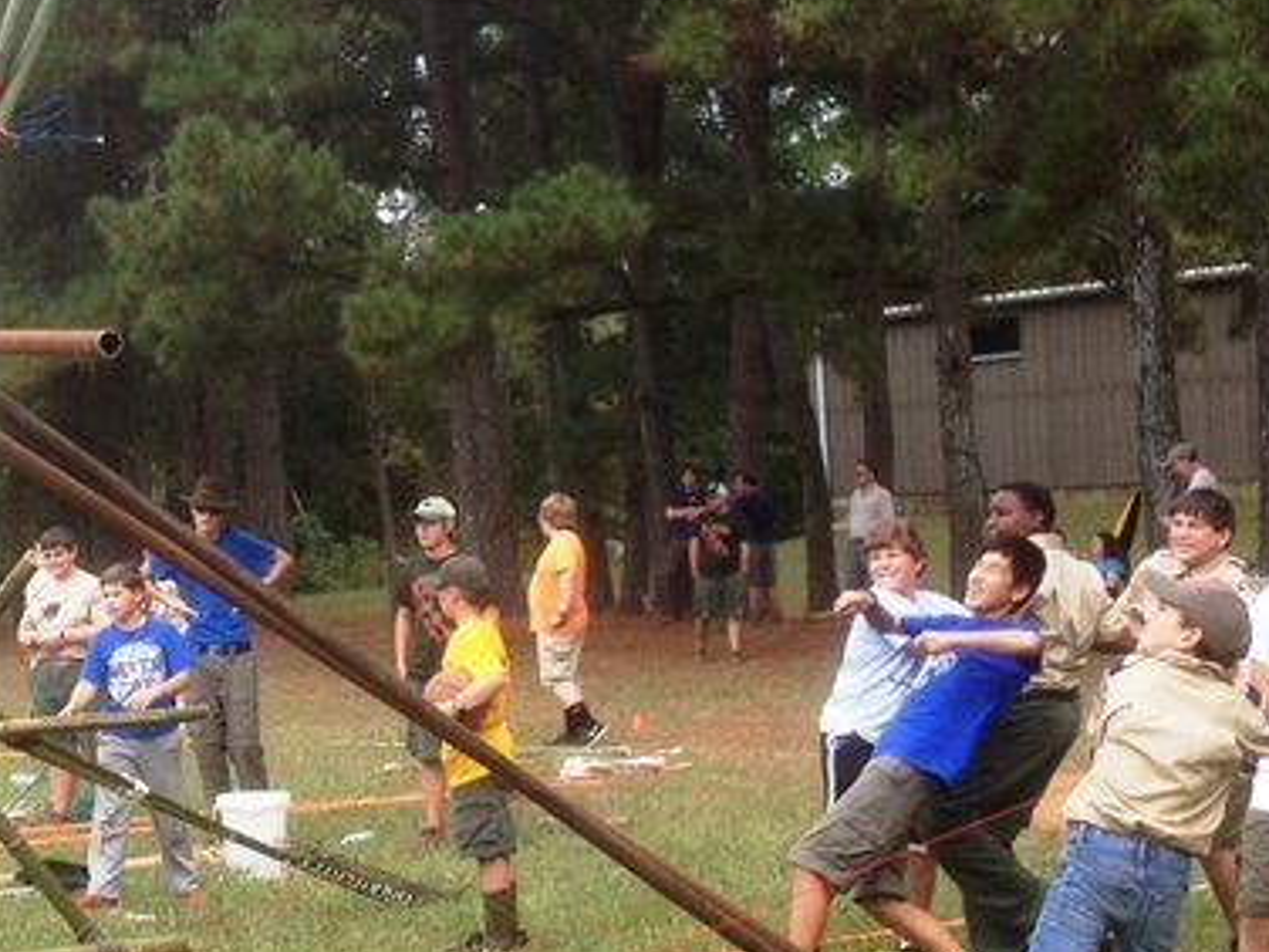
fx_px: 3409
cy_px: 564
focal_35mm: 93
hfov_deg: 20.8
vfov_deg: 15.9
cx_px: 219
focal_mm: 4.28
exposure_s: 1/406
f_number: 2.4
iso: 50
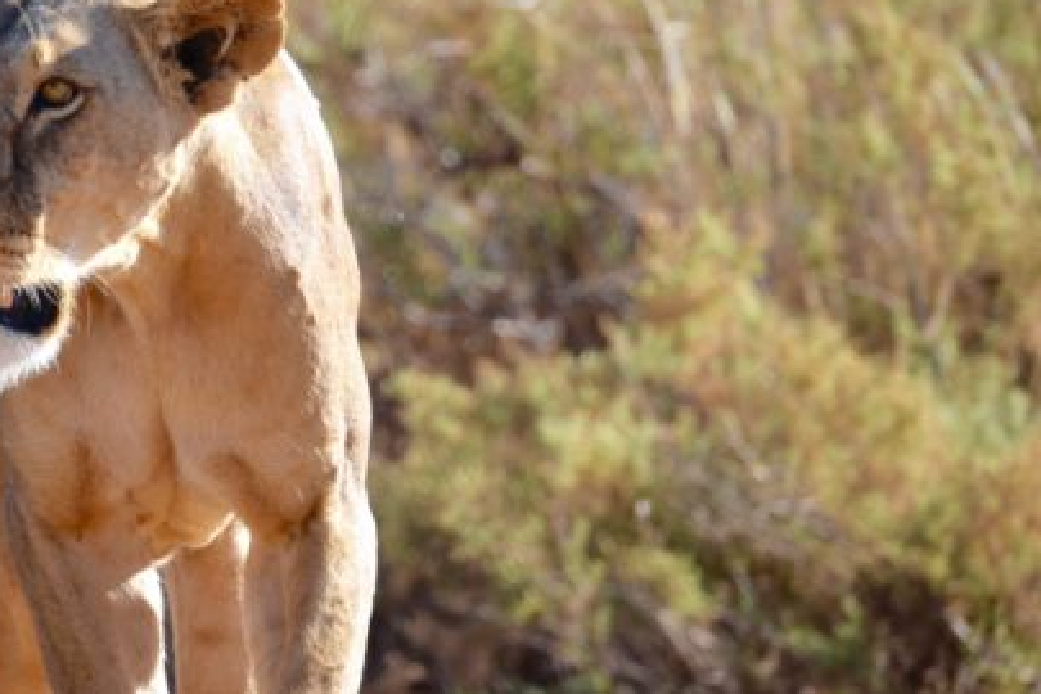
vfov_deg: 1.4
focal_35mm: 1012
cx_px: 136
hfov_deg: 2.0
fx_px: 29261
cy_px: 311
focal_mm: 400
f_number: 5.6
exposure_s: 1/500
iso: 200
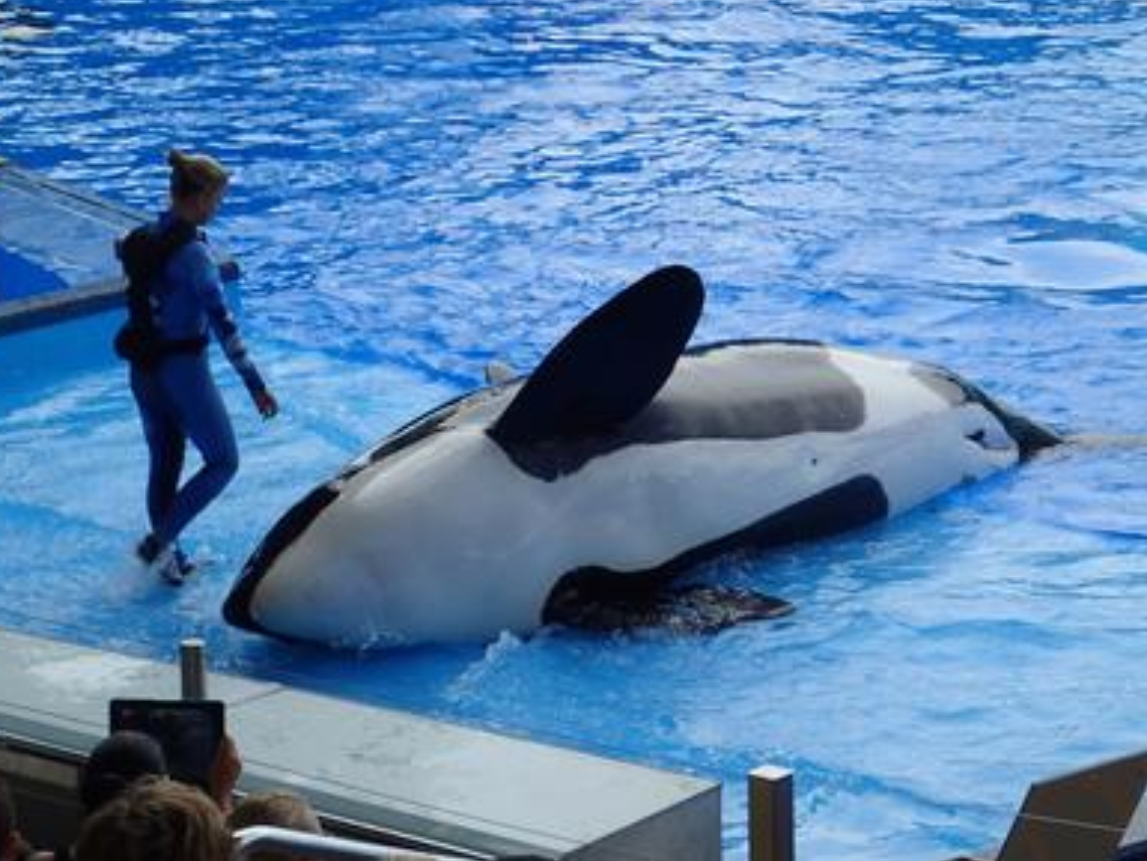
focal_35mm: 117
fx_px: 3878
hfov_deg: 16.8
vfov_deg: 12.7
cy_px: 414
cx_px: 486
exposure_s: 1/500
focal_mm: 18
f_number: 4.9
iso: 200
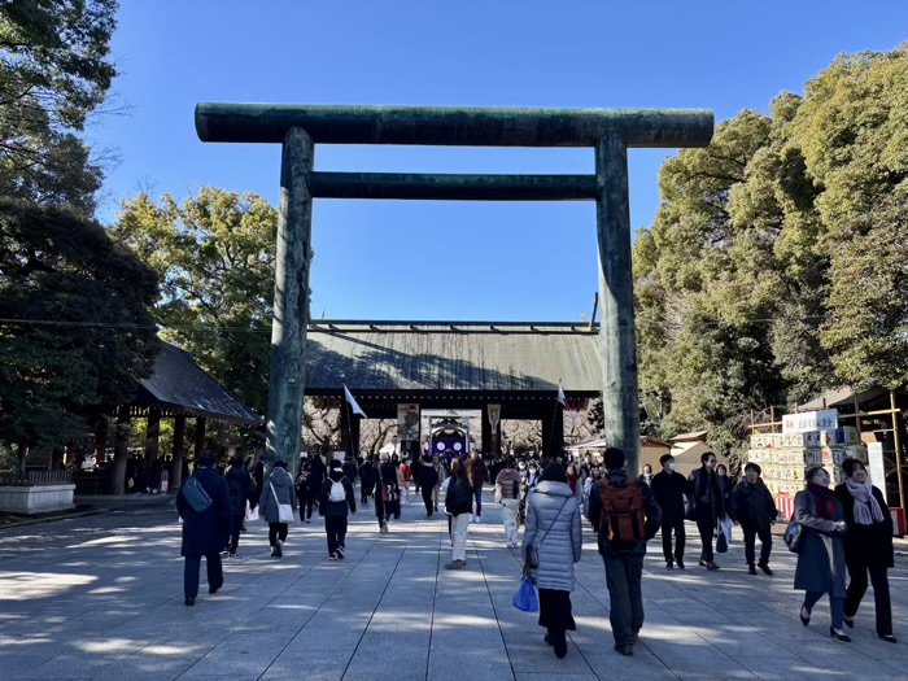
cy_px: 340
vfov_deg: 53.1
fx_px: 682
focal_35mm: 26
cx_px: 454
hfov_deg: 67.3
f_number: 1.6
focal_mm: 5.96
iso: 50
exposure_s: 1/1295
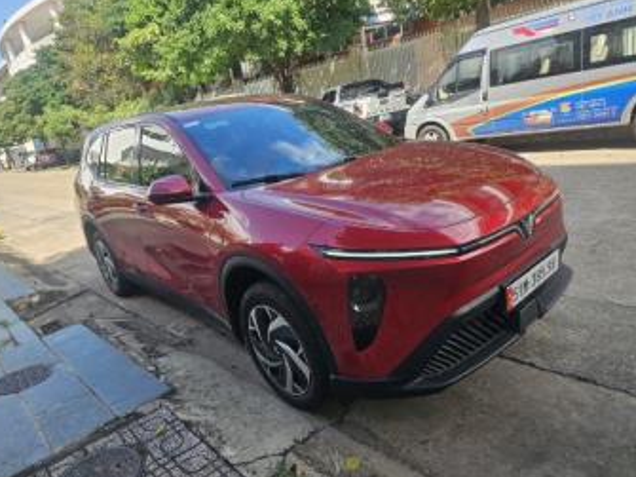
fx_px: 441
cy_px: 239
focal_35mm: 24
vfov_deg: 56.8
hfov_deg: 71.6
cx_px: 306
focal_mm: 6.3
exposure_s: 1/202
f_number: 1.7
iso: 10
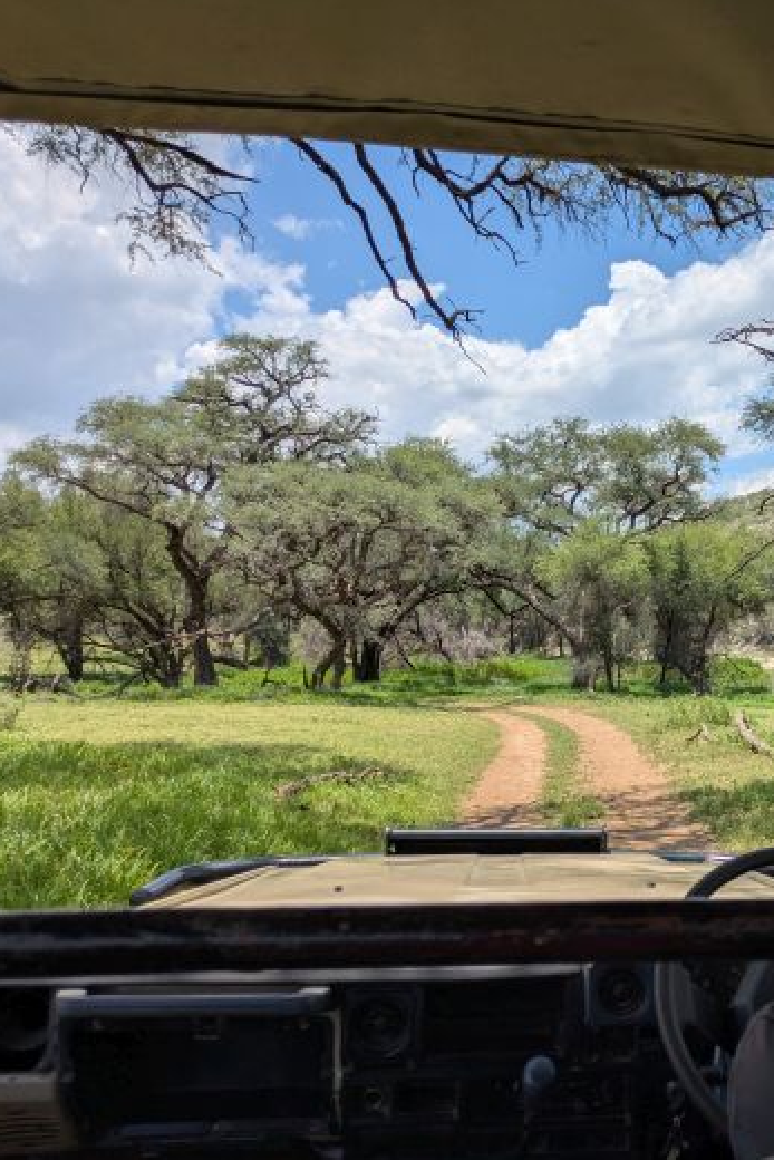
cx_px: 662
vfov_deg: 54.4
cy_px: 578
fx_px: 1128
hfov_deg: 36.1
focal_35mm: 35
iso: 51
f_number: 1.89
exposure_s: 1/2732
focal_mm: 5.43
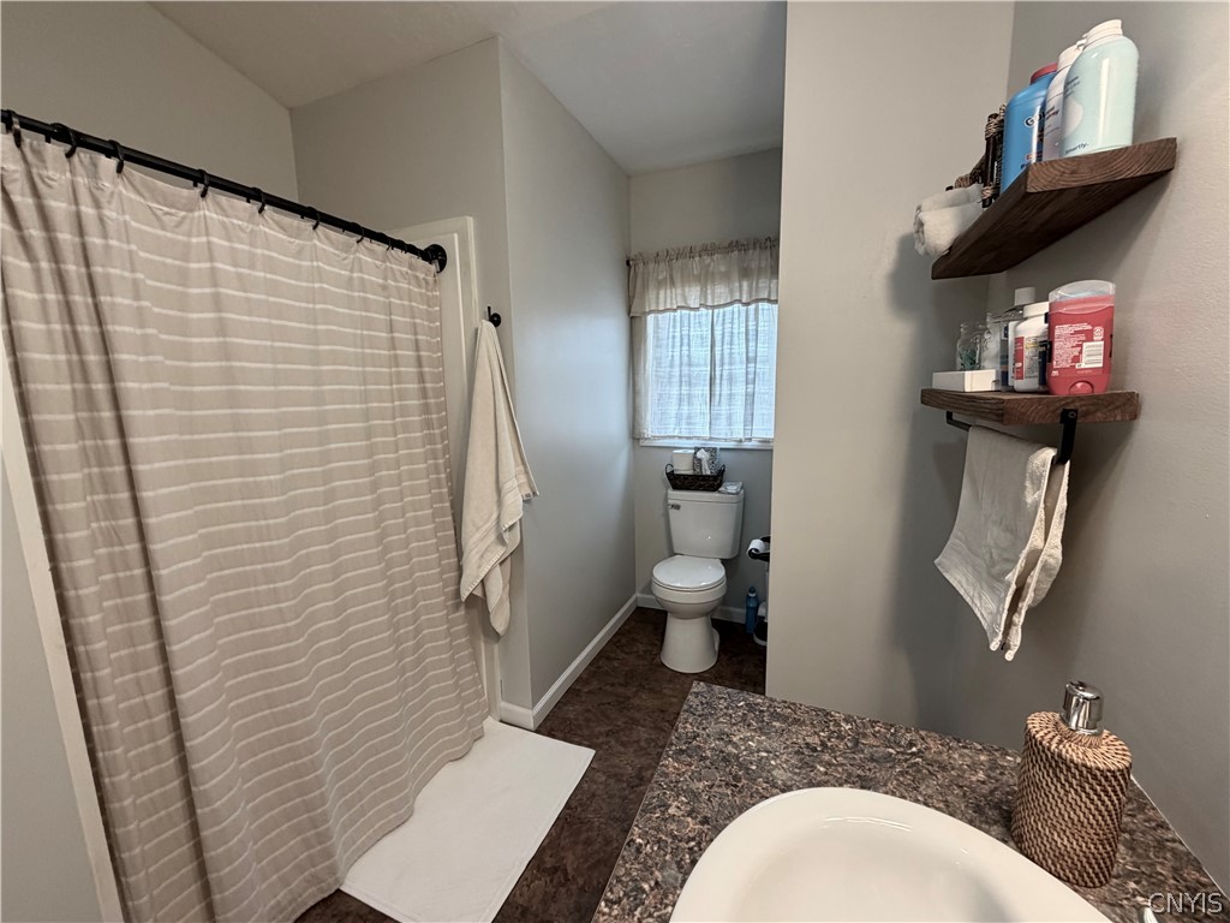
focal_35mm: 14
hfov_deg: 102.1
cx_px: 615
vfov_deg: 85.7
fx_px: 497
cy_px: 462
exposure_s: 1/60
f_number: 2.2
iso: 200
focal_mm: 2.22
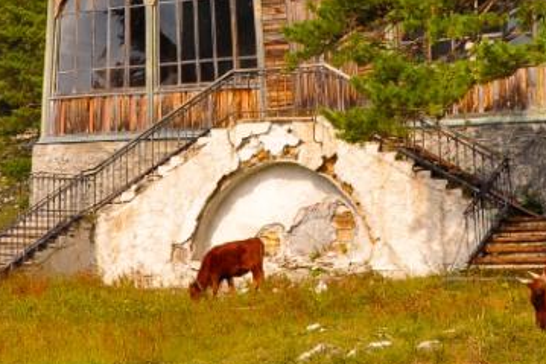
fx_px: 1425
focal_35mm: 94
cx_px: 284
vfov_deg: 14.3
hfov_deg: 21.7
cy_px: -23
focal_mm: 22
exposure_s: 1/160
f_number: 10
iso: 400
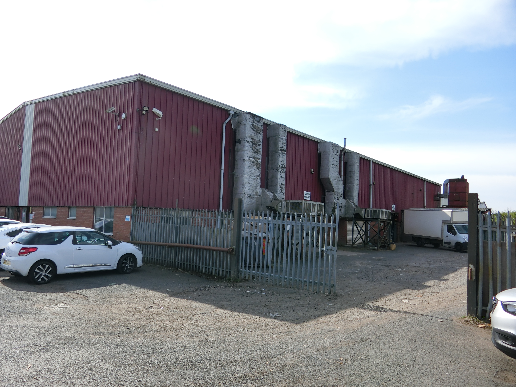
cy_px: 194
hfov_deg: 69.4
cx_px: 258
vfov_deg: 54.9
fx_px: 373
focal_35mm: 25
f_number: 2.8
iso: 80
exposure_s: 1/1000
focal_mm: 5.4
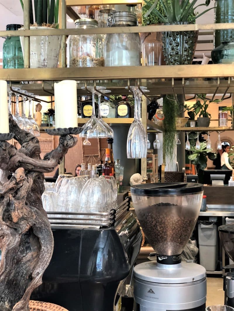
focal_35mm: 57
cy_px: 156
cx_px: 117
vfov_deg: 33.8
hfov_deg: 25.7
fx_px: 514
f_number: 2.8
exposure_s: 1/50
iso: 200
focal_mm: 6.6
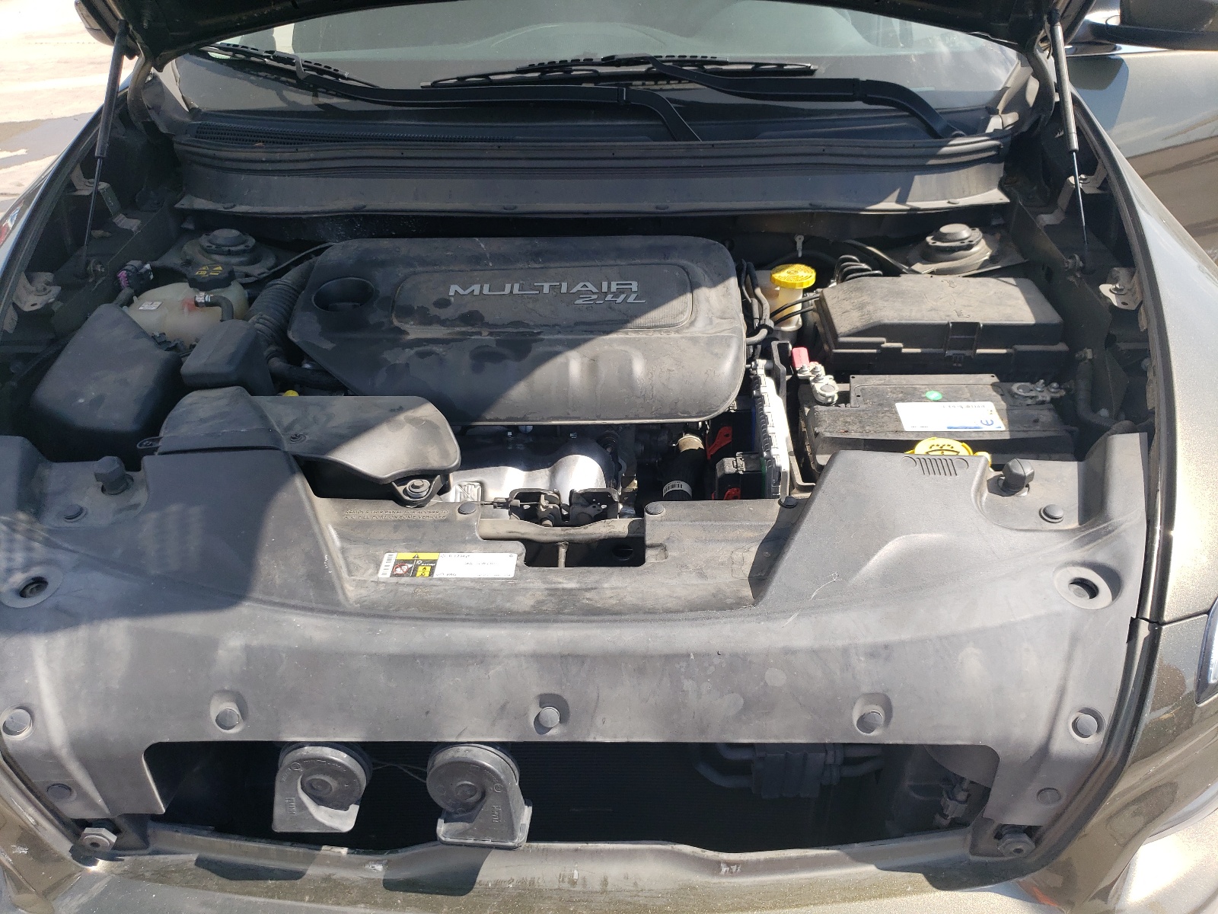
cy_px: 457
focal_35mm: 26
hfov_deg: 67.3
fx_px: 915
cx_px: 609
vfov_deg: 53.1
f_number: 1.5
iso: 50
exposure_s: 1/1429
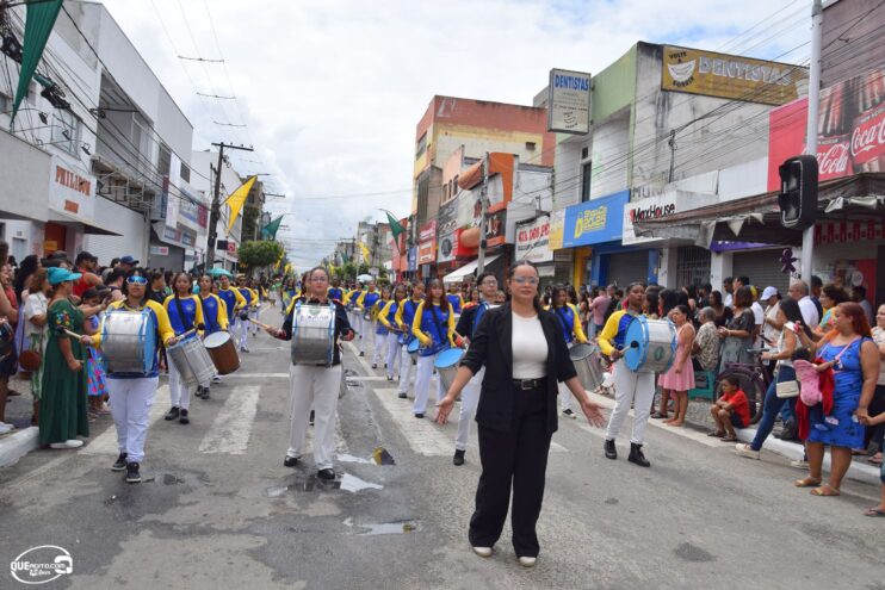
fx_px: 664
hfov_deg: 67.4
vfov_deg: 47.9
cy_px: 295
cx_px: 442
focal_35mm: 27
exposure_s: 1/400
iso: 200
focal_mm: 18
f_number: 10
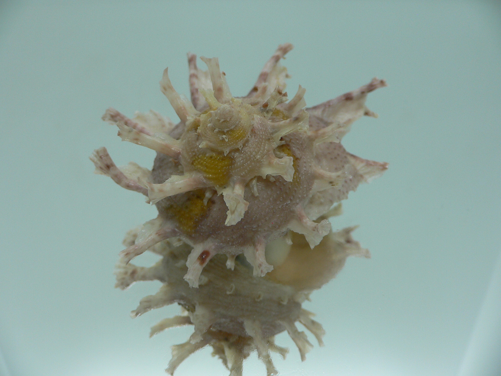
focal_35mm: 36
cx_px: 244
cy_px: 185
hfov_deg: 51.3
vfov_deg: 39.7
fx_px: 521
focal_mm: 4.6
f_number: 2.8
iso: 80
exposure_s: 1/60
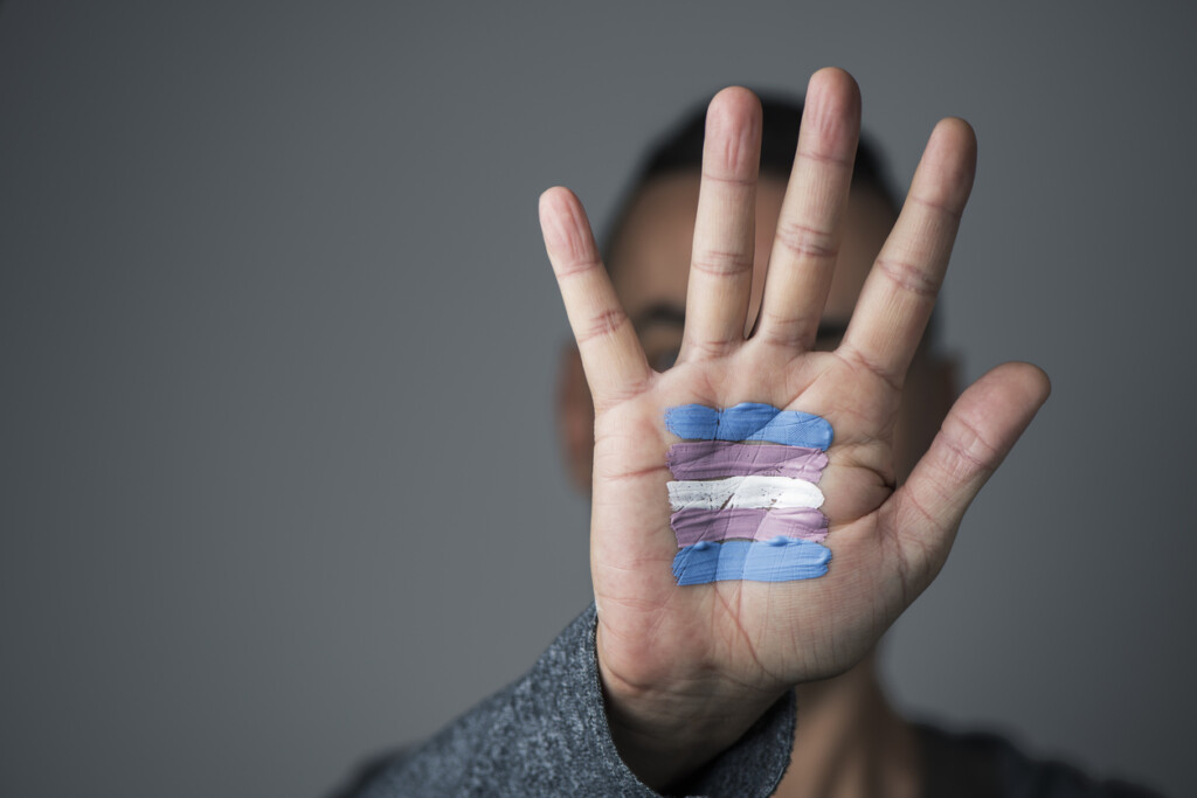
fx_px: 3492
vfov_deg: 13.0
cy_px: 399
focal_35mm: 105
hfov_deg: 19.5
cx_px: 598
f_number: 5
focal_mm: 105
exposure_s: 1/125
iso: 64
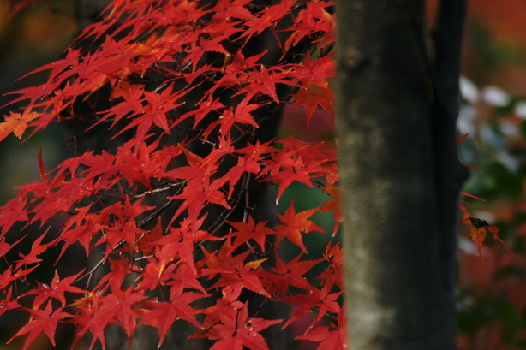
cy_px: 208
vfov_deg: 3.7
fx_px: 5477
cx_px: 151
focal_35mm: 375
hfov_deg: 5.5
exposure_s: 1/80
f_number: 5.6
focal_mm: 150
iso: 400
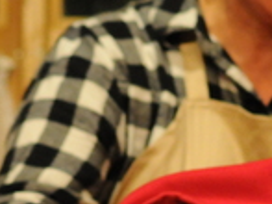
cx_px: 191
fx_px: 5655
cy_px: 272
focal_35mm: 720
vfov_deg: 2.1
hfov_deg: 2.8
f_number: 3.5
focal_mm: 105
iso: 2000
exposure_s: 1/500
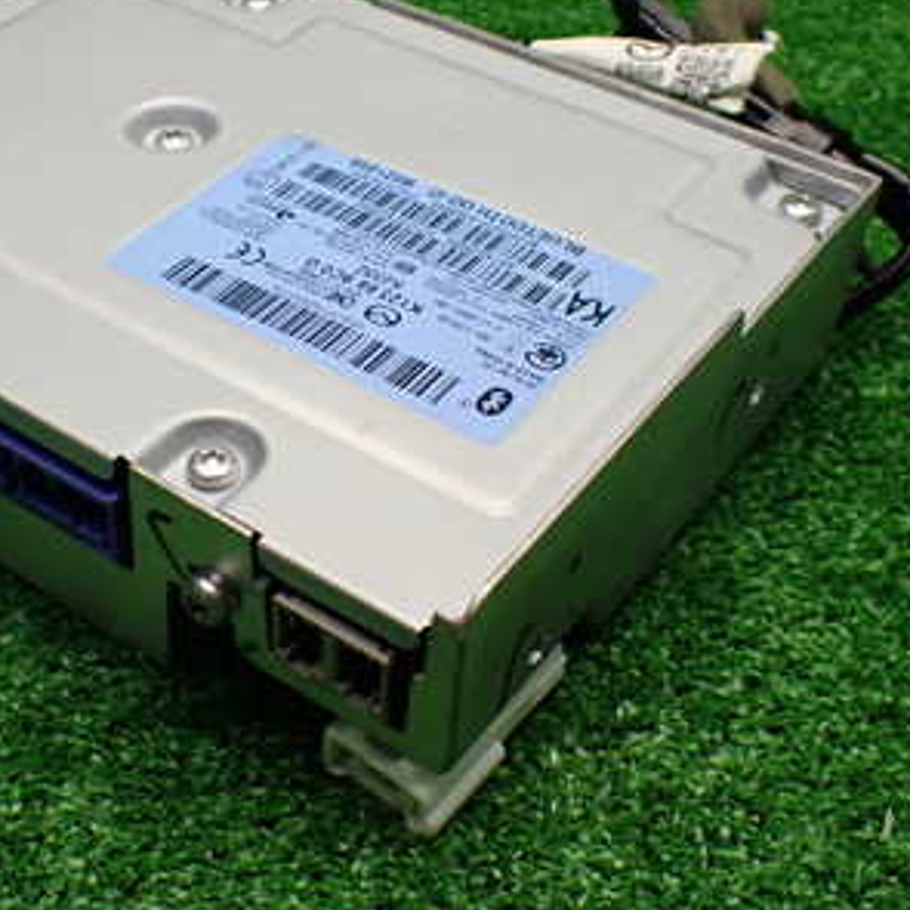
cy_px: 355
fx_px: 1606
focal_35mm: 54
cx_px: 327
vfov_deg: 31.5
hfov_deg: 31.5
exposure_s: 1/125
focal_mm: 5.4
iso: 250
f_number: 2.3
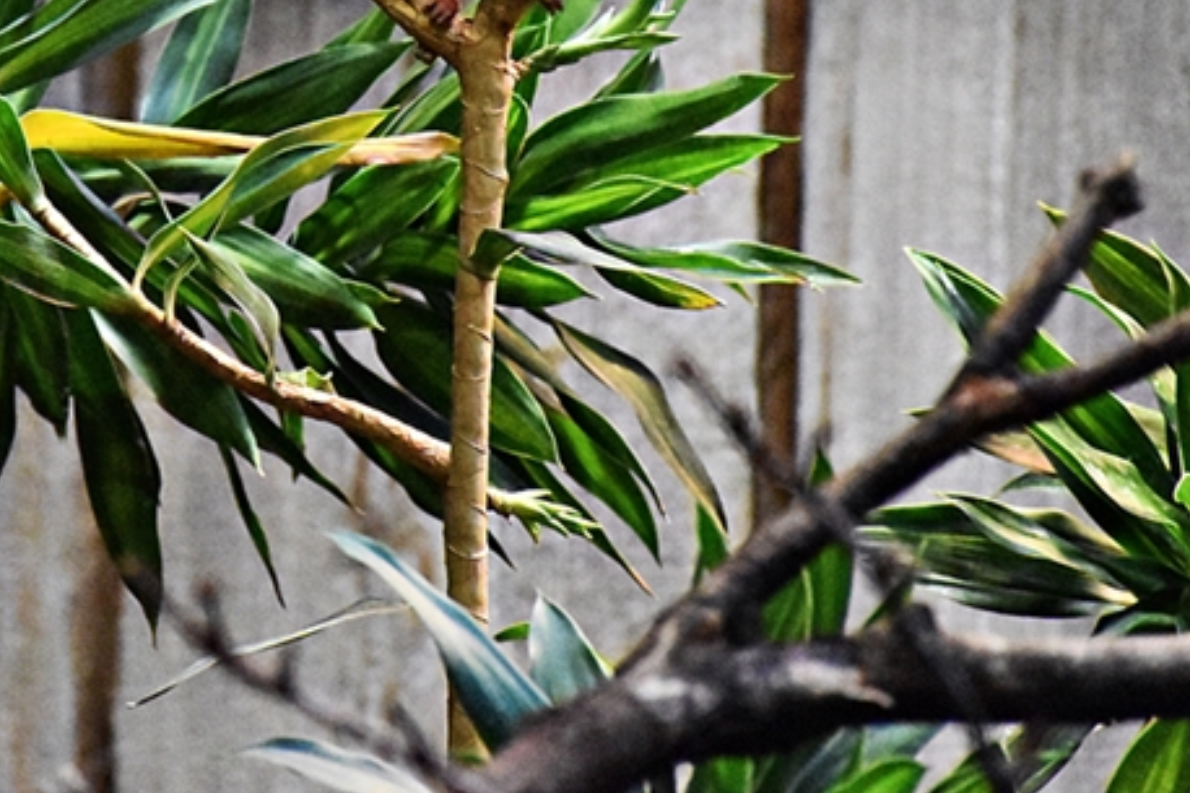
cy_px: -88
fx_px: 15530
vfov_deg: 2.9
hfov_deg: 4.4
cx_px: 135
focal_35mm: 470
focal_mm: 140
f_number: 5.6
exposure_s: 1/320
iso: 12800
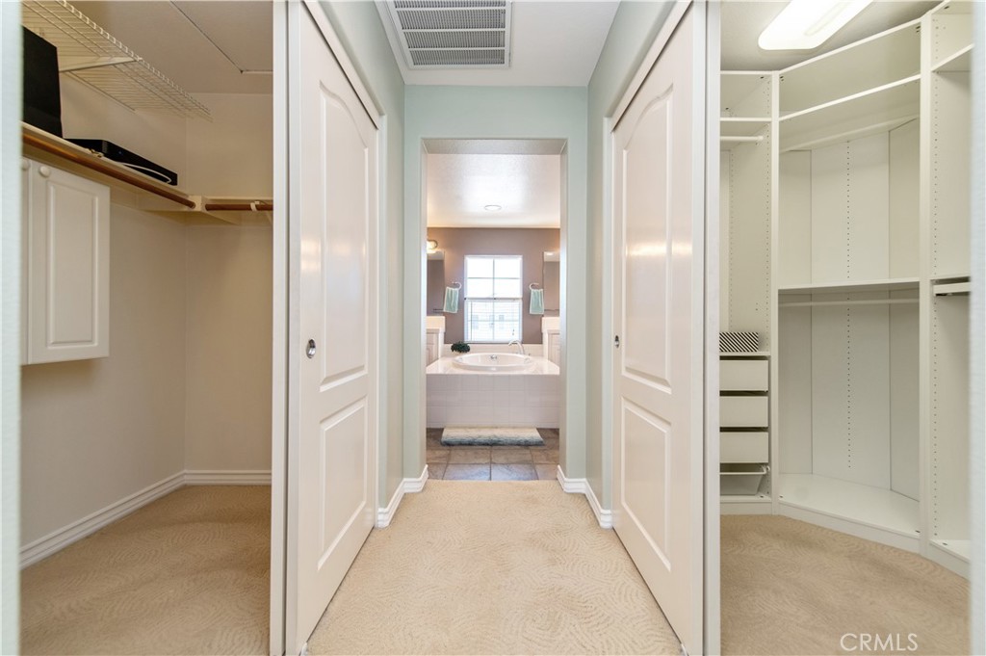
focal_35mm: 14
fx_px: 383
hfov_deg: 104.3
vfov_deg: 81.1
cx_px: 493
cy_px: 328
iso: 200
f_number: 4.5
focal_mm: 14
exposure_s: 1/80
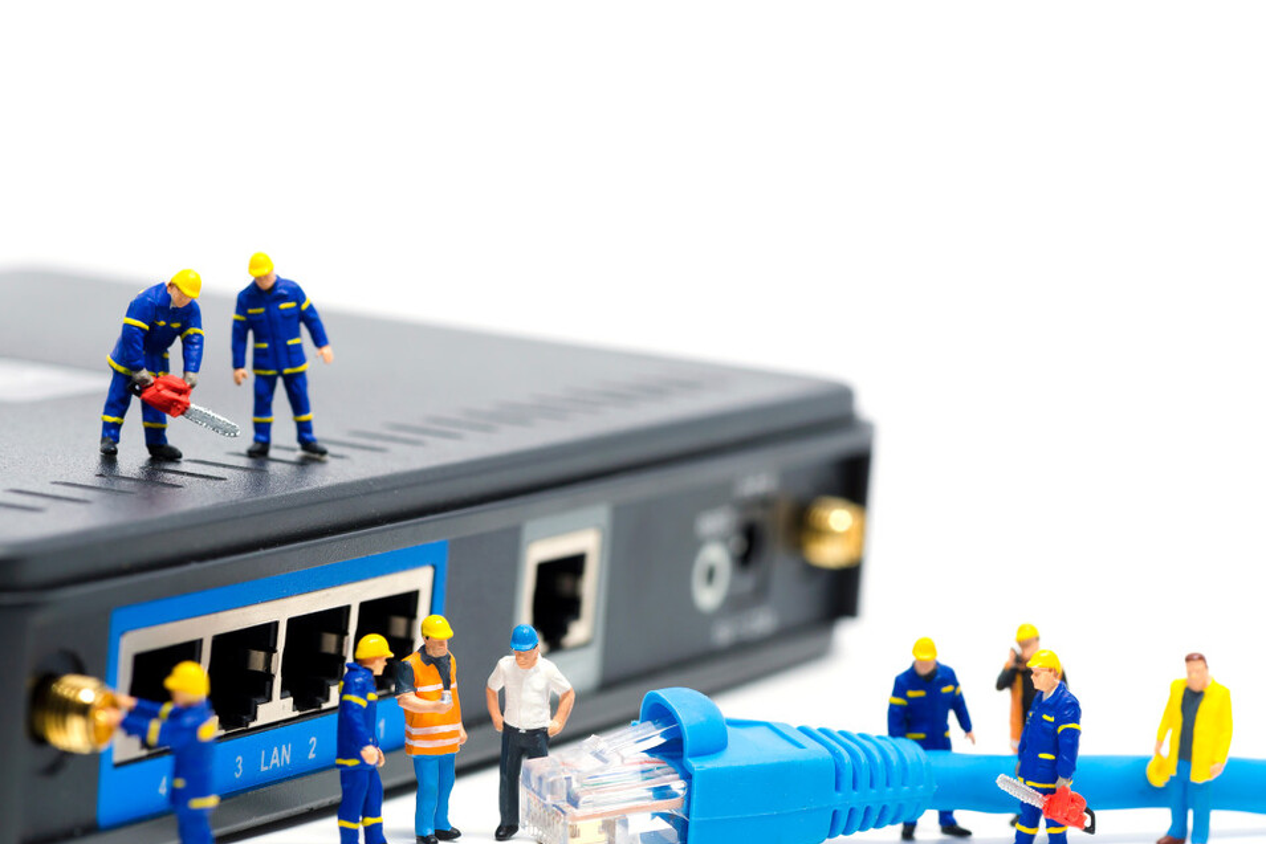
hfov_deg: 15.5
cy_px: 519
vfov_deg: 10.4
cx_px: 594
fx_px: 4642
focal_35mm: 132
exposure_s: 1/30
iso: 100
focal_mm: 105
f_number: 10
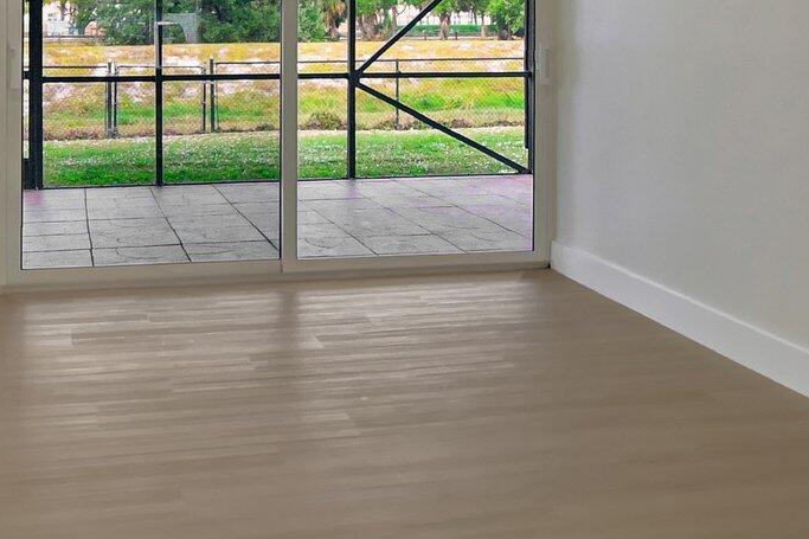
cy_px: 50
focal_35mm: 45
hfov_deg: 43.3
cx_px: 306
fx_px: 1011
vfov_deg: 28.6
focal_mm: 10
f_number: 8
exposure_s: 1/20
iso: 1250
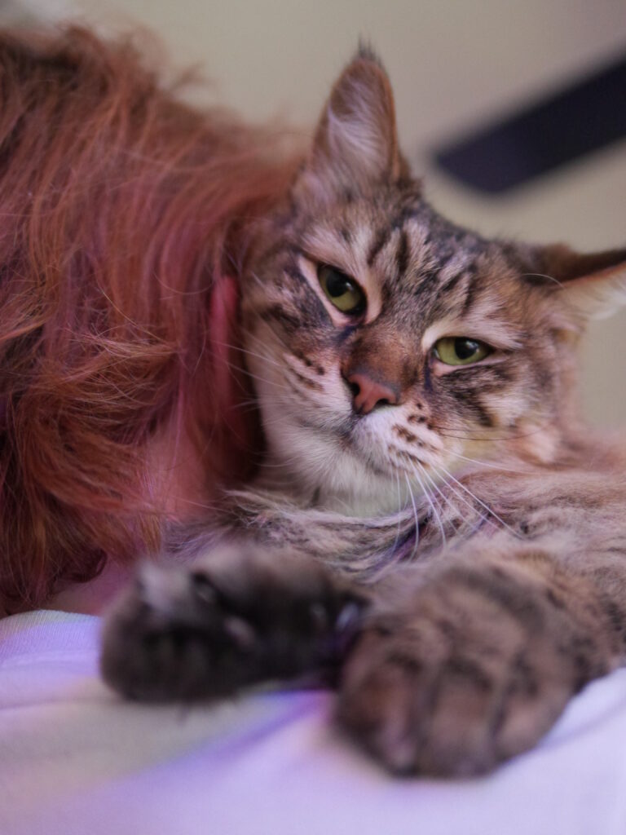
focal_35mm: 50
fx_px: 1206
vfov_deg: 38.2
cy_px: 418
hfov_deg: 29.1
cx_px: 313
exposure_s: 1/125
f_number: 1.4
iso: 2000
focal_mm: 25
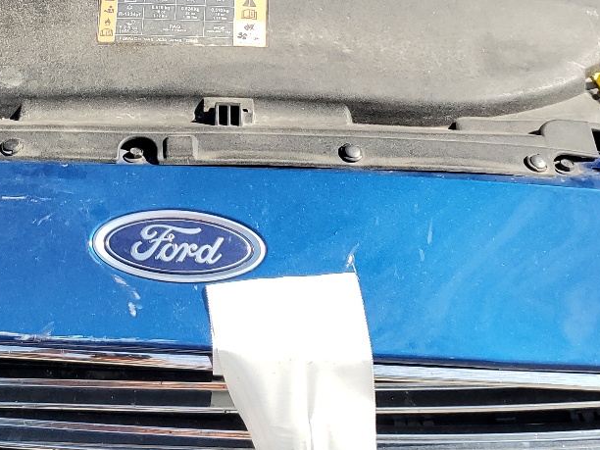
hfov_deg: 27.8
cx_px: 95
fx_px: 1179
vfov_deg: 20.6
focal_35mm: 68
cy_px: -39
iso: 50
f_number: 1.5
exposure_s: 1/1667
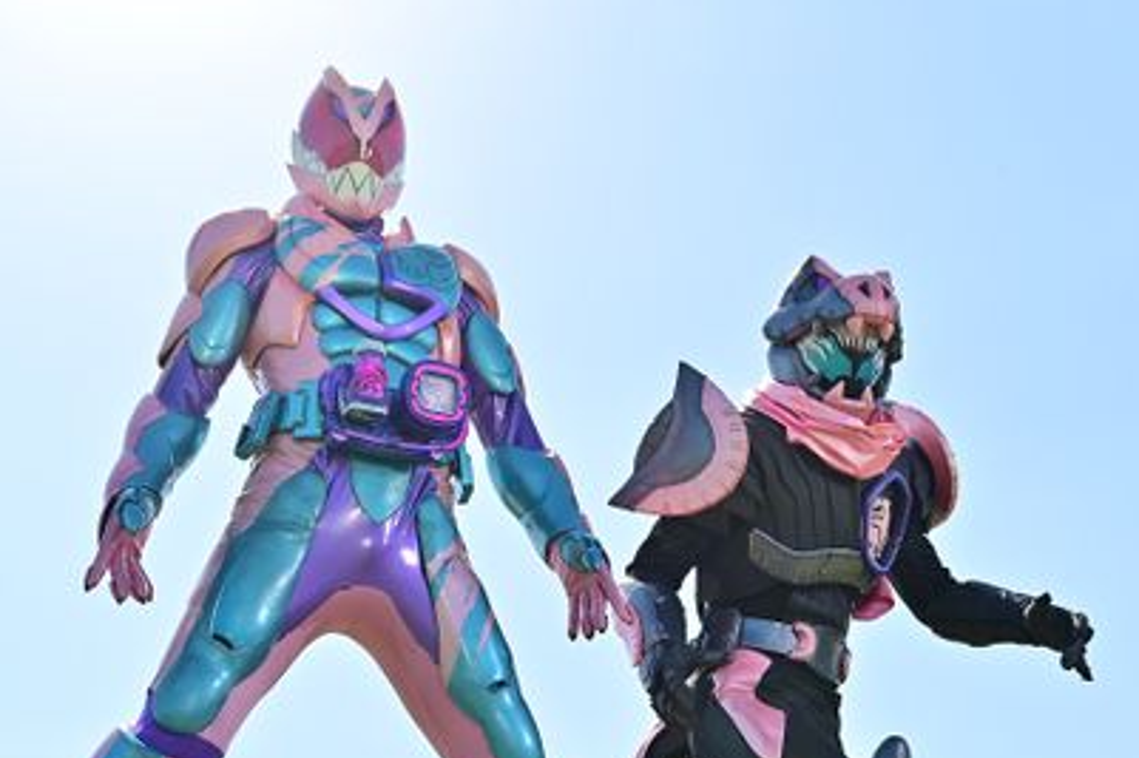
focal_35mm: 52
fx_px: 1644
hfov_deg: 38.2
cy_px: 420
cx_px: 587
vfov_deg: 26.0
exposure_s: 1/1000
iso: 400
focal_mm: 45
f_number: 9
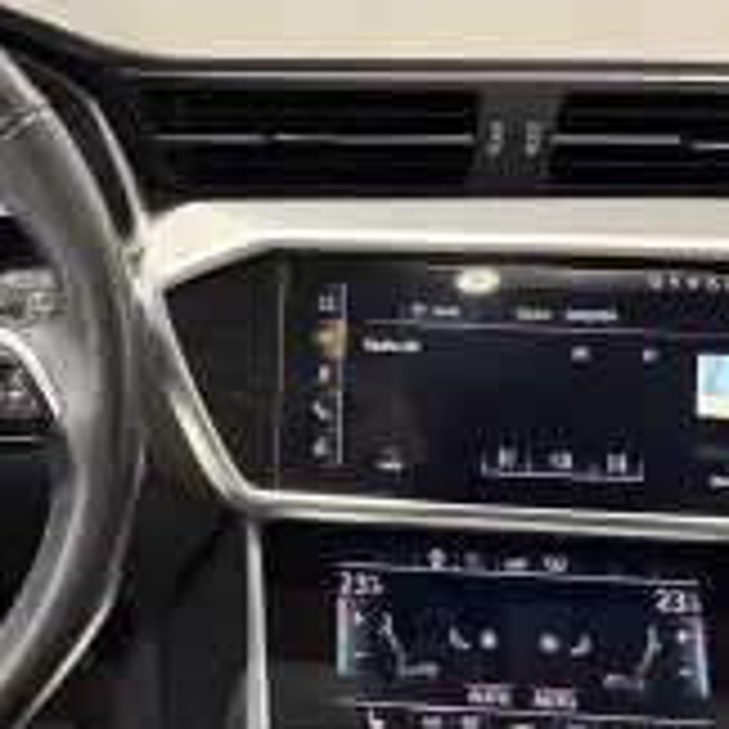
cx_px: 158
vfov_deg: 36.1
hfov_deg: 35.0
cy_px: 351
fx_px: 1120
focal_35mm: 47
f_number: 1.78
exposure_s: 1/50
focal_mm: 6.76
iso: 400
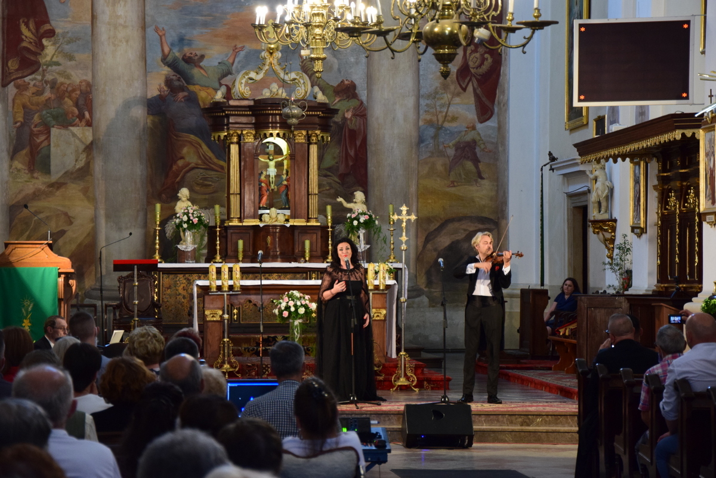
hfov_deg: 18.2
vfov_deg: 12.2
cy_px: 239
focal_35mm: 112
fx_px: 2237
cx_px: 358
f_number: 5.3
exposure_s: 1/20
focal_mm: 75
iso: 1600
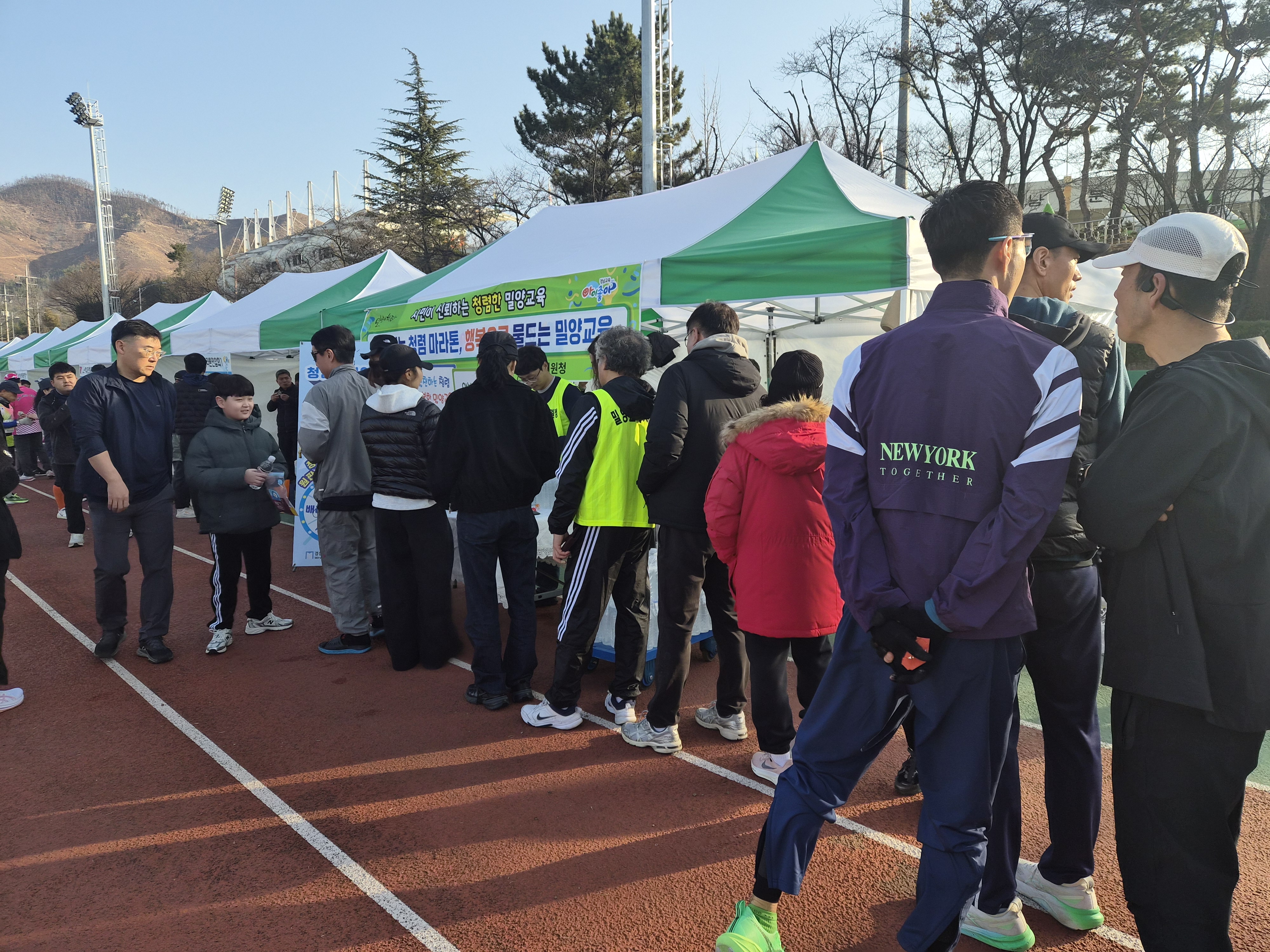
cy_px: 476
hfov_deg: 73.9
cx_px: 635
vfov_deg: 58.9
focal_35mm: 23
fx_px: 844
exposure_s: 1/2112
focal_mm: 5.4
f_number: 1.8
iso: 80
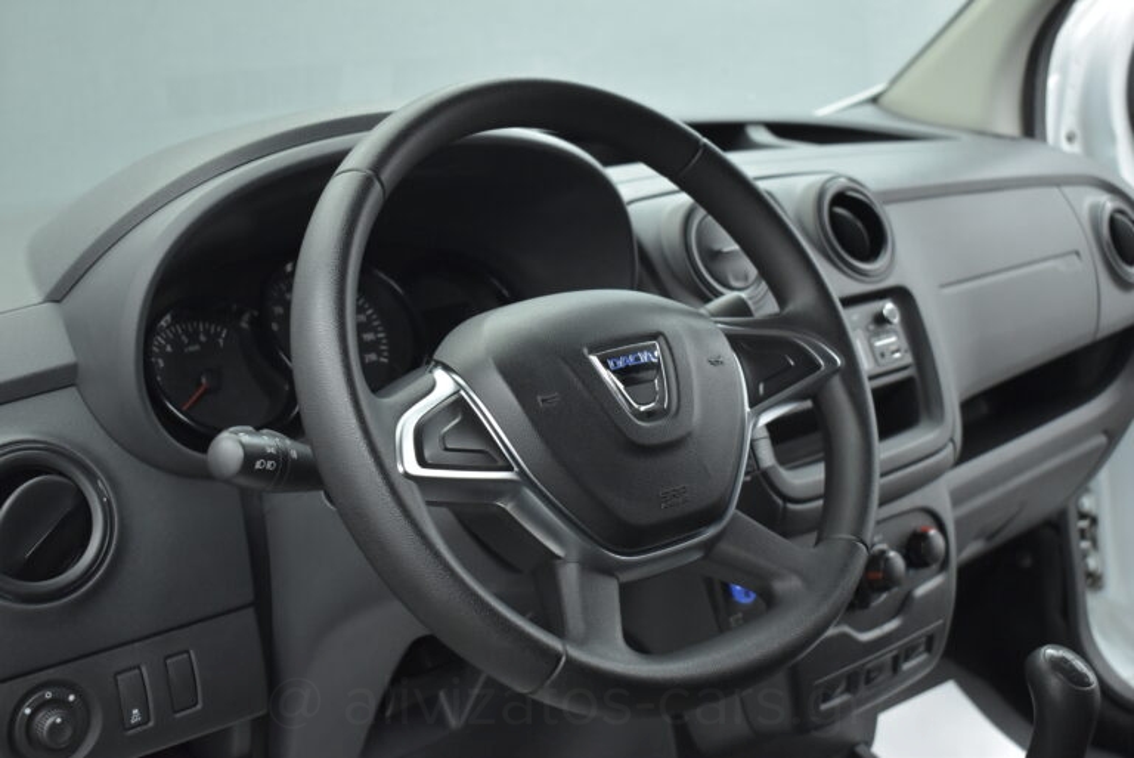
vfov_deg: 29.0
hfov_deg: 42.3
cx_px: 567
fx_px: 1466
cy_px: 379
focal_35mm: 46
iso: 1600
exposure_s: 1/50
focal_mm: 31
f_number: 4.2
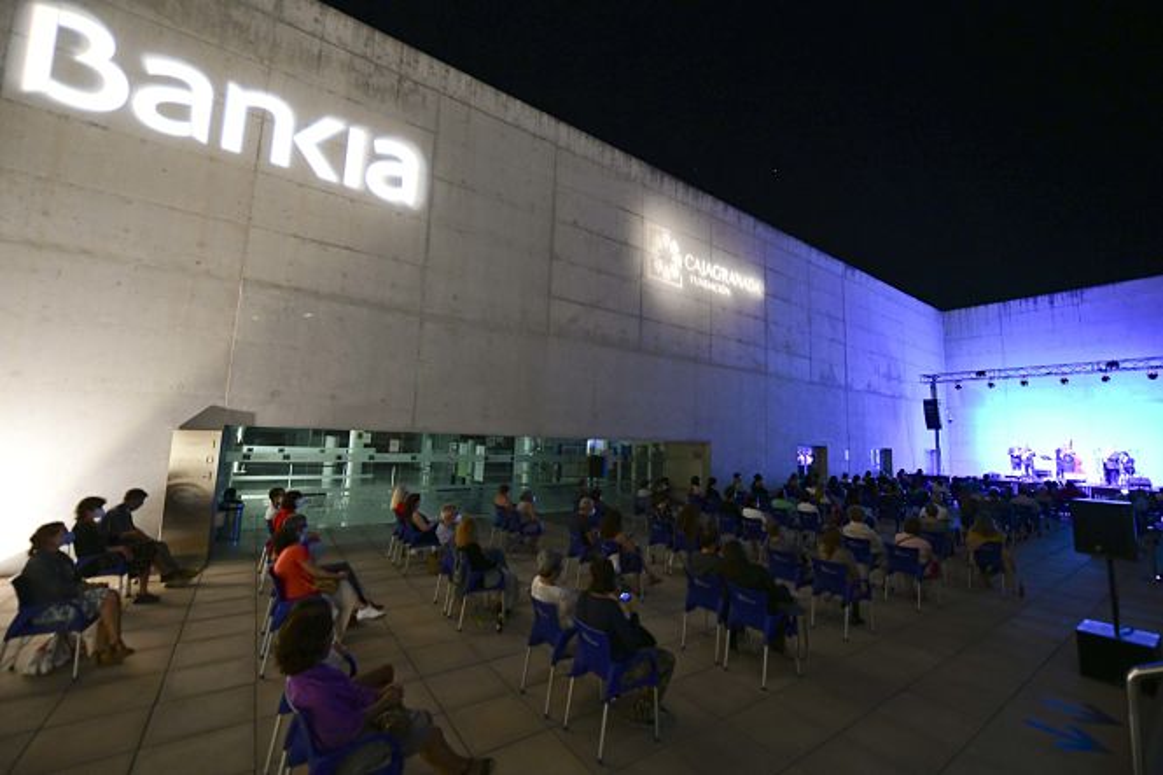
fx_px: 452
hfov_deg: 104.3
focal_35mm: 14
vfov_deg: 81.2
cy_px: 388
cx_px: 582
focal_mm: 14
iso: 3200
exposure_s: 1/40
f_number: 2.8
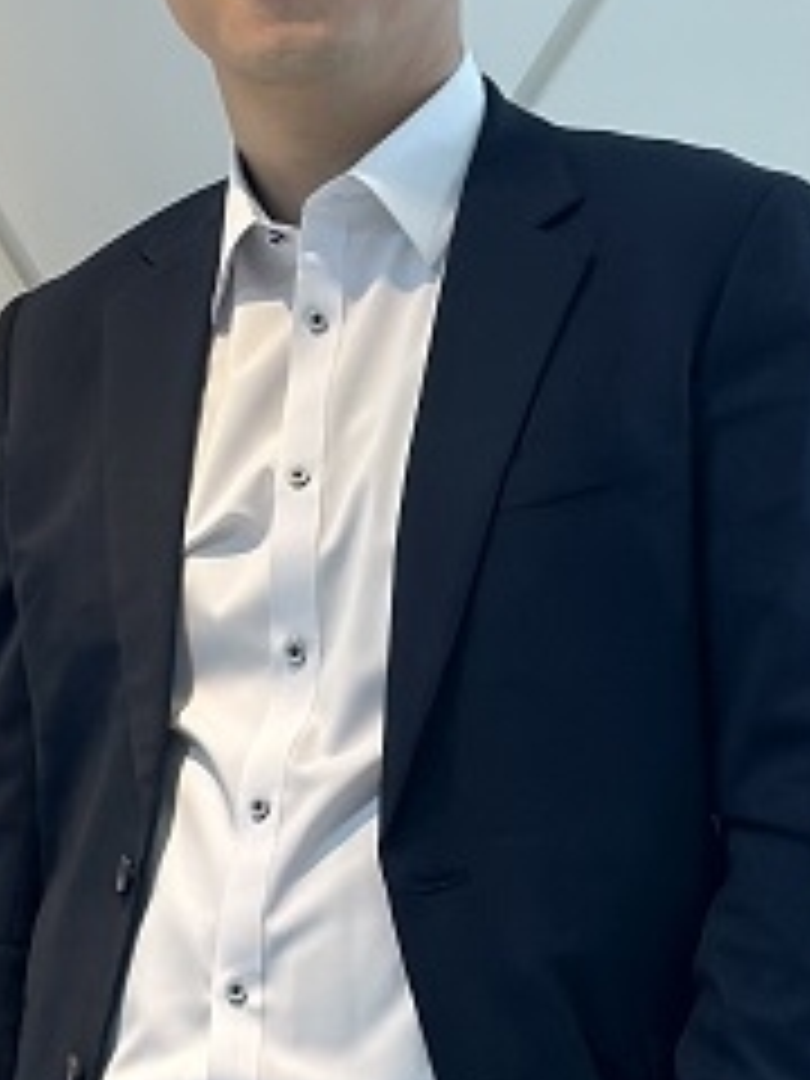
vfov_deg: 14.8
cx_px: -162
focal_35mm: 133
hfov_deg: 10.9
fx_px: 4150
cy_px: 801
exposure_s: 1/120
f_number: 1.78
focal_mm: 6.86
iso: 160
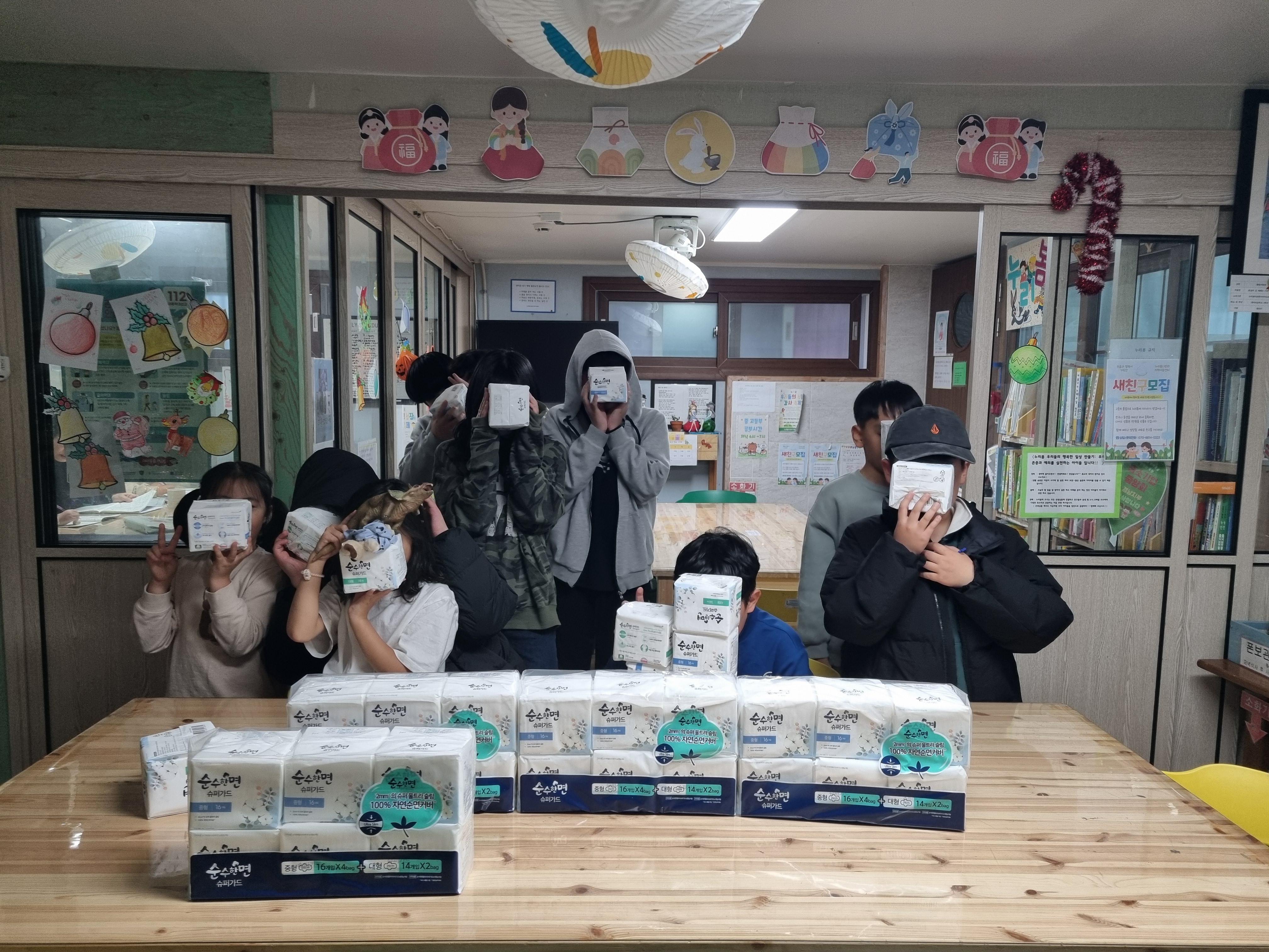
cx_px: 634
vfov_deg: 53.1
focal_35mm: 26
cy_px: 476
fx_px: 953
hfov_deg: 67.3
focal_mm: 5.4
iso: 250
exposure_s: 1/120
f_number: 1.8
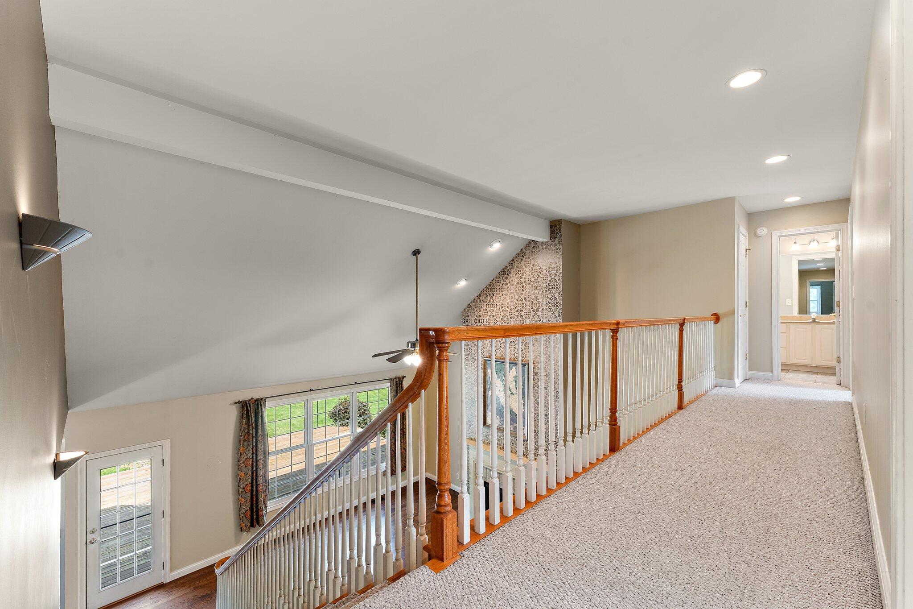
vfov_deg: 81.2
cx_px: 456
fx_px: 355
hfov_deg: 104.3
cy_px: 304
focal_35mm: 14
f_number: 9
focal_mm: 14
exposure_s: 1/2.5
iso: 400
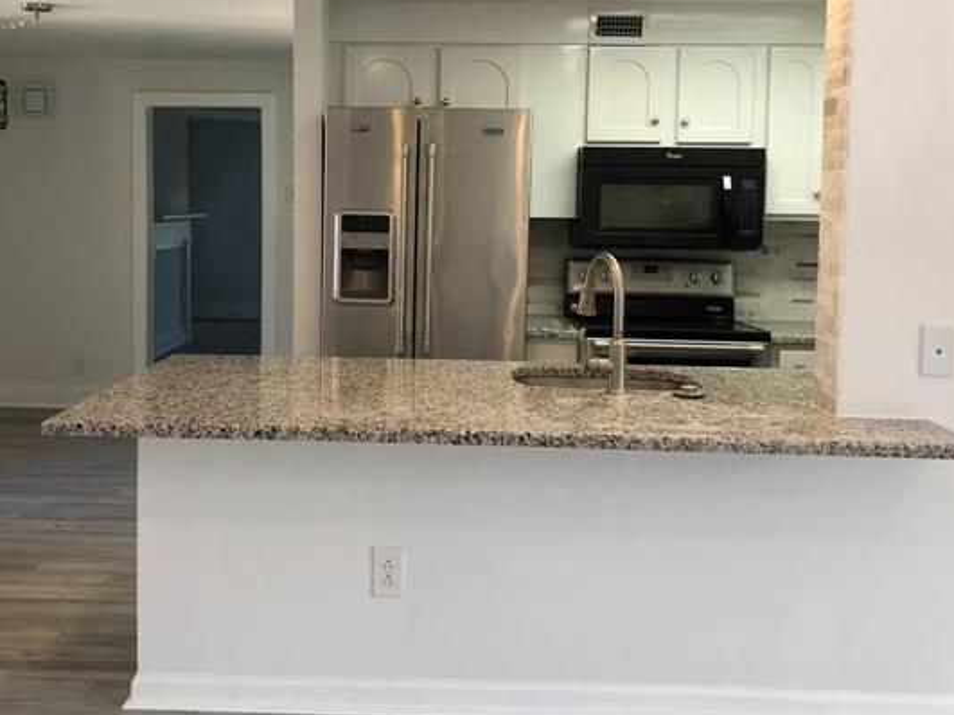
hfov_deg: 48.9
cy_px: 284
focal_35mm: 38
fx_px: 1047
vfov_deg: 37.6
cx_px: 415
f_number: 1.8
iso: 25
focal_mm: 3.99
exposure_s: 1/40
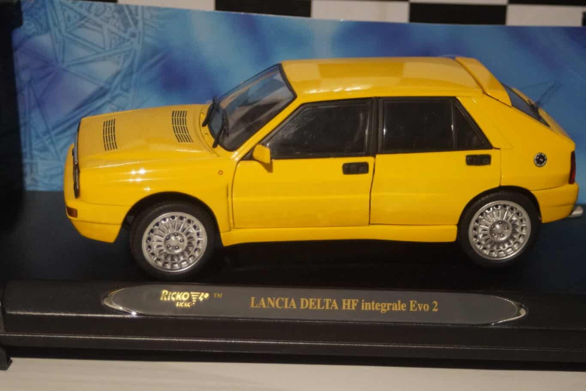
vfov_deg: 15.2
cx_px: 293
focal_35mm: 90
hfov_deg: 22.6
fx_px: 1465
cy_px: 196
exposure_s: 1/160
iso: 1600
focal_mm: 60
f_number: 5.6
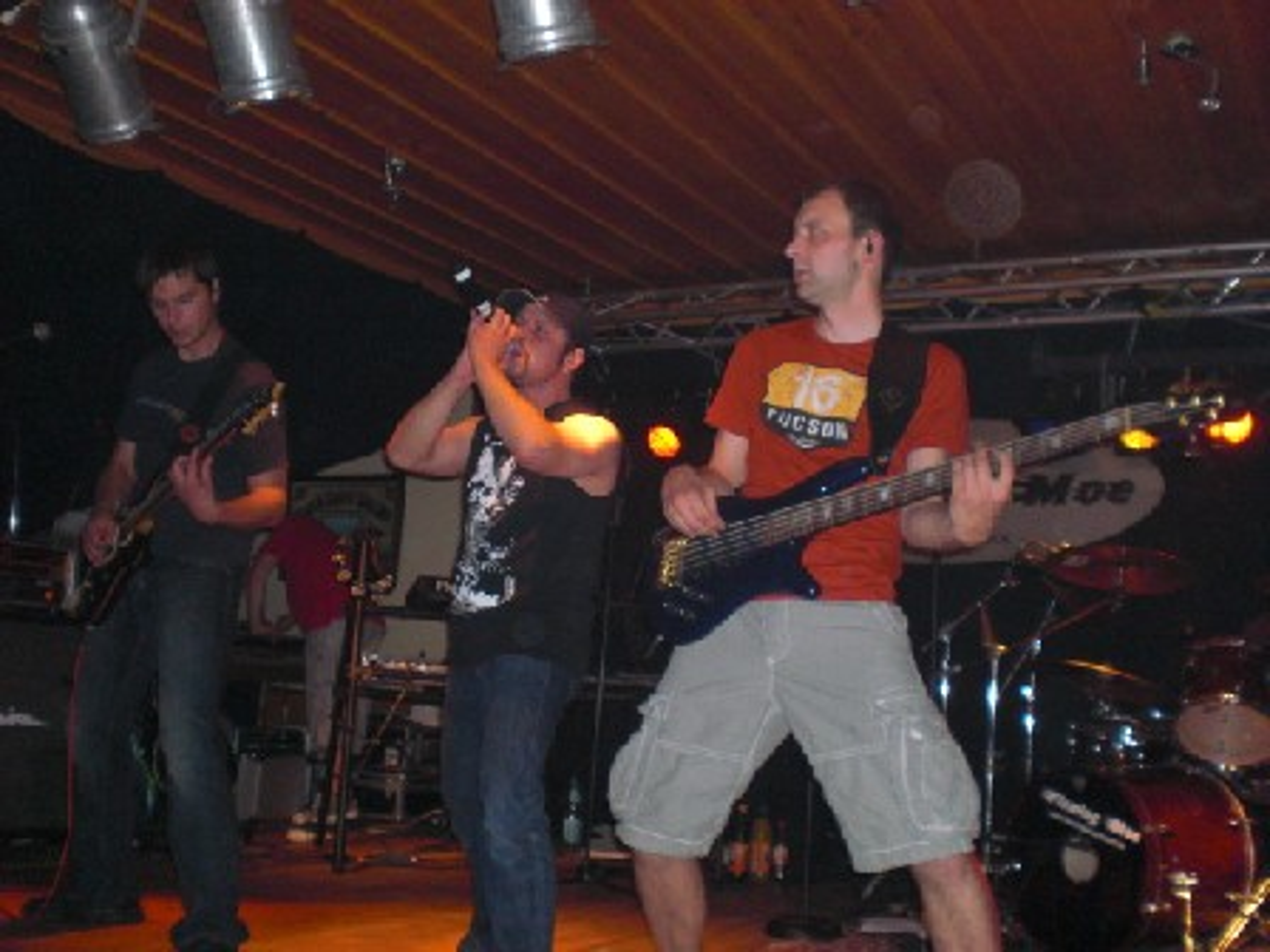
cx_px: 635
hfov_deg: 49.0
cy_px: 476
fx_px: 1394
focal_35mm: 38
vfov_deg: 37.7
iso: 200
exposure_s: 1/60
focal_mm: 6.3
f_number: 3.1
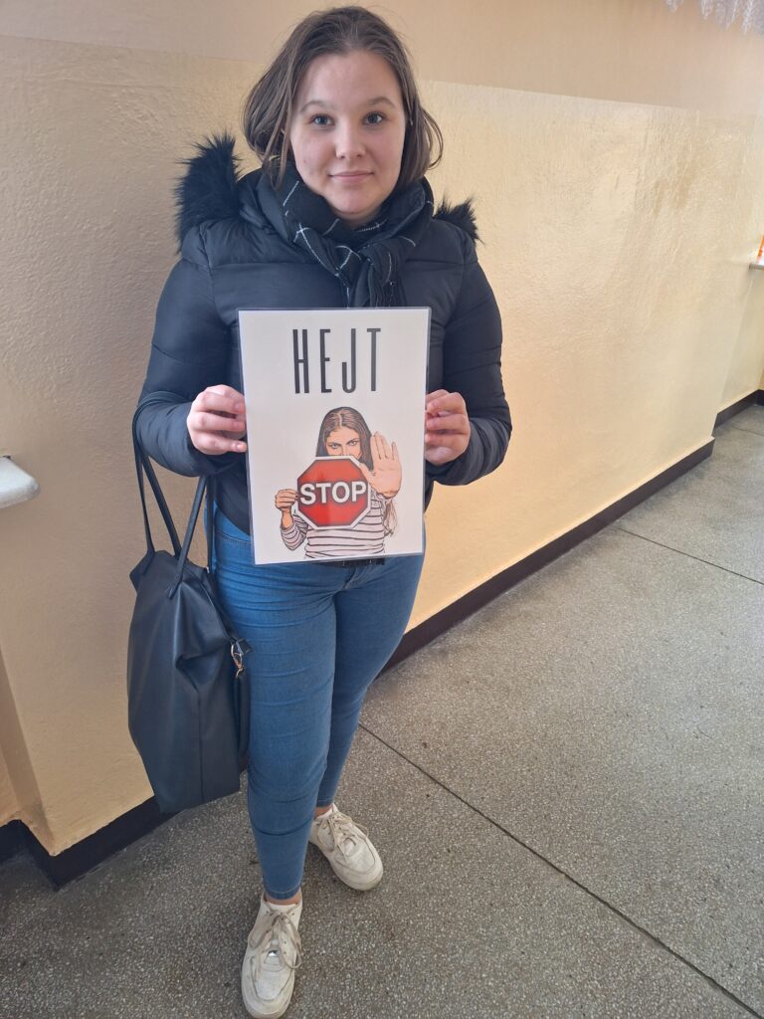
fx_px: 677
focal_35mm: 23
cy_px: 510
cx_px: 382
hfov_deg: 58.9
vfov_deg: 73.9
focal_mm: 5.54
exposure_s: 1/33
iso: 320
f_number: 1.8
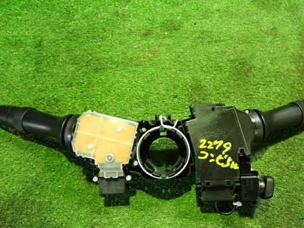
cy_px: 130
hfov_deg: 47.8
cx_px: 168
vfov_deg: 36.7
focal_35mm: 39
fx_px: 342
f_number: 2.3
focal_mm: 5.4
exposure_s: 1/25
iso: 800
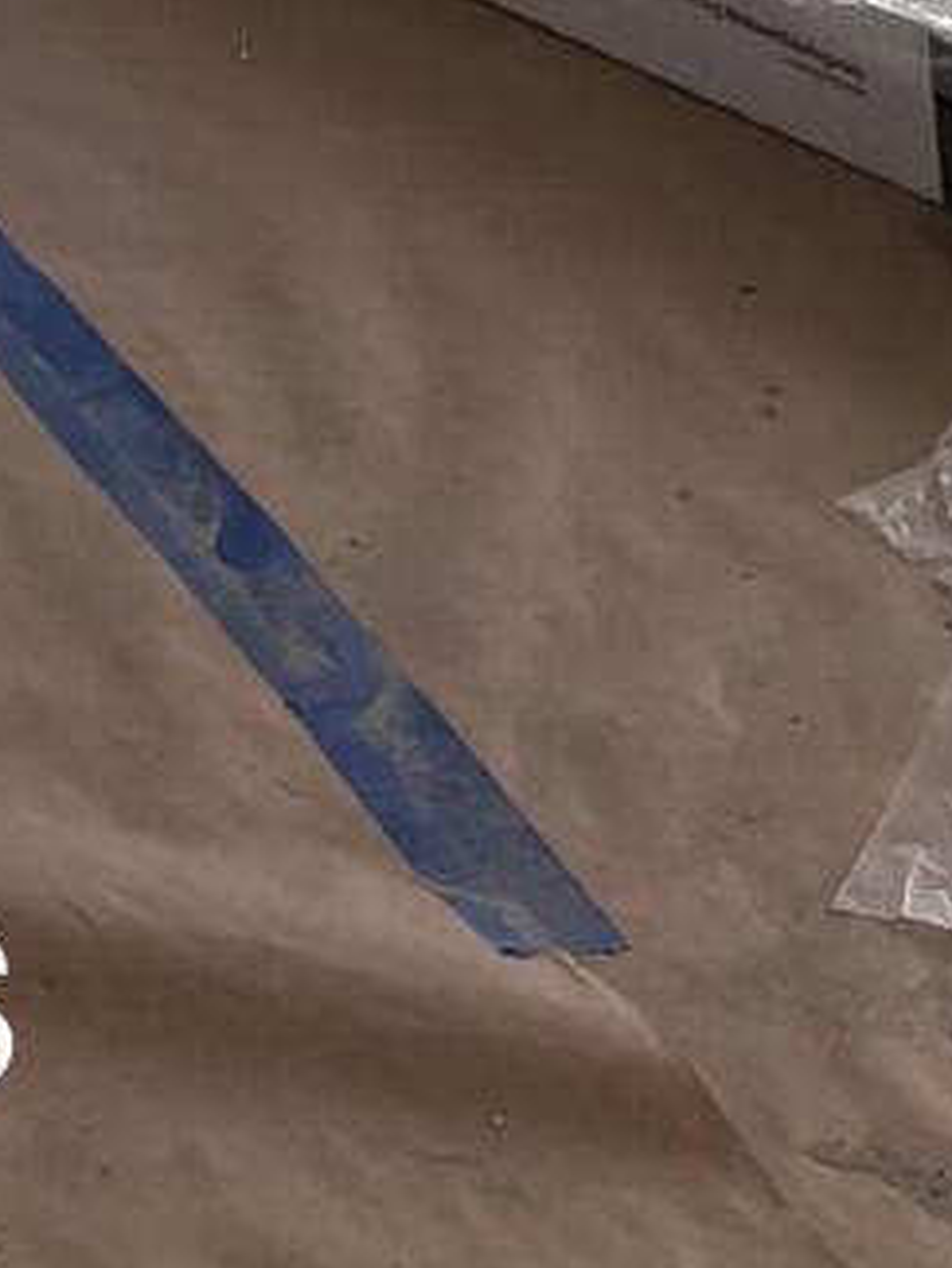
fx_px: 5863
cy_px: -2532
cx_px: 1280
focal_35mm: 160
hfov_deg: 9.1
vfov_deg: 9.6
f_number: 1.6
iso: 64
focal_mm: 5.96
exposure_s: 1/328
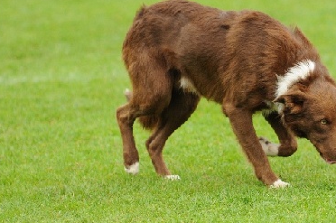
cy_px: 103
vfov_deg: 2.4
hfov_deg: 3.7
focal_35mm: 564
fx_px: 5258
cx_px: 248
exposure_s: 1/1000
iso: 500
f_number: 2.8
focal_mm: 175
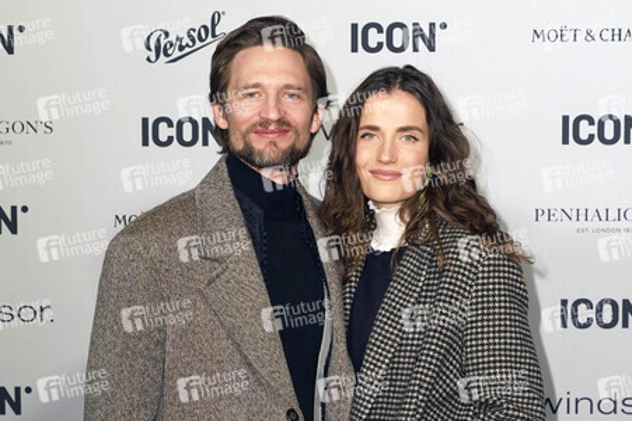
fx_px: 1175
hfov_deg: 30.1
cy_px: 210
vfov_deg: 20.3
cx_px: 316
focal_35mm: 67
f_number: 5.6
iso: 1600
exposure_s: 1/160
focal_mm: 67
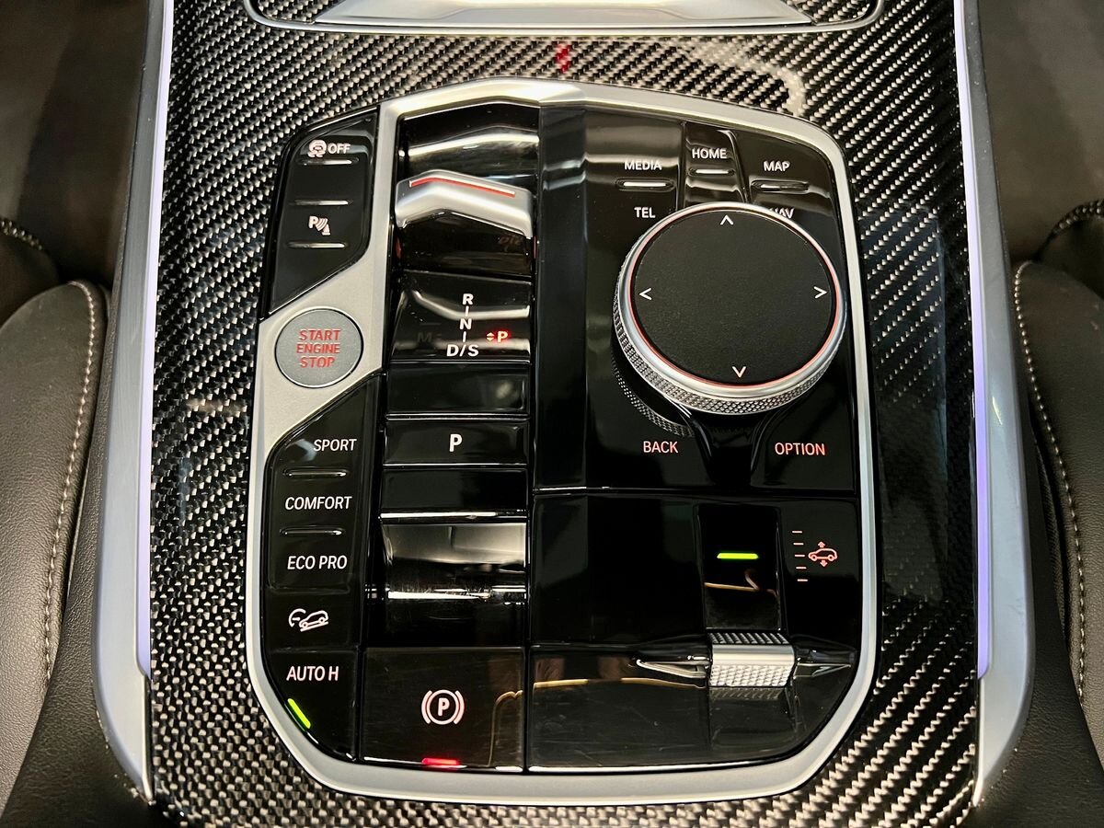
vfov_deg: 53.1
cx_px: 552
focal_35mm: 26
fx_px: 829
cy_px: 414
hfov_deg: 67.3
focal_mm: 5.7
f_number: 1.5
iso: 640
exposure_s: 1/39
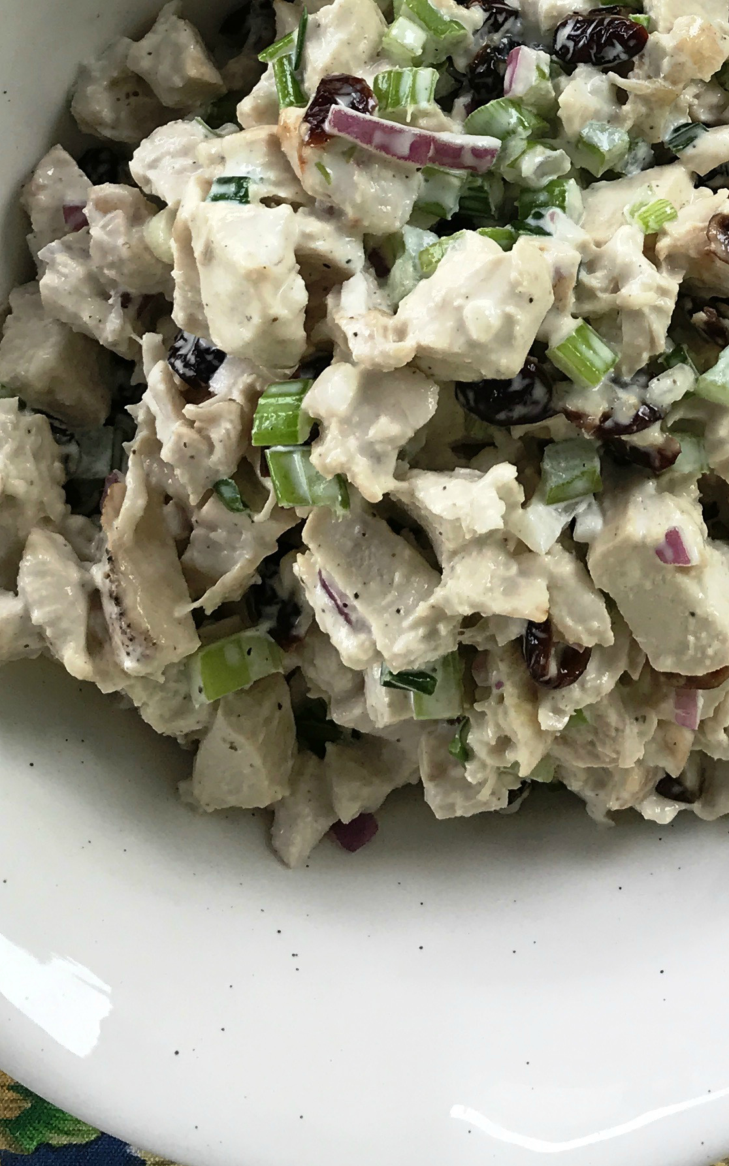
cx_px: 747
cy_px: 21
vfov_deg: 28.8
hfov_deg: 18.8
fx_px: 2130
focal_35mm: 67
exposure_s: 1/253
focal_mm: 3.99
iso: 20
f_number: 1.8
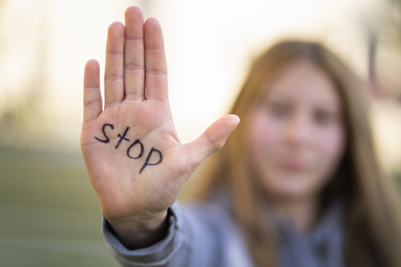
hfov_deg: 23.9
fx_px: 947
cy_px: 134
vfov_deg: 16.1
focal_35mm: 85
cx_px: 200
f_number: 1.8
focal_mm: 85
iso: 100
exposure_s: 1/500
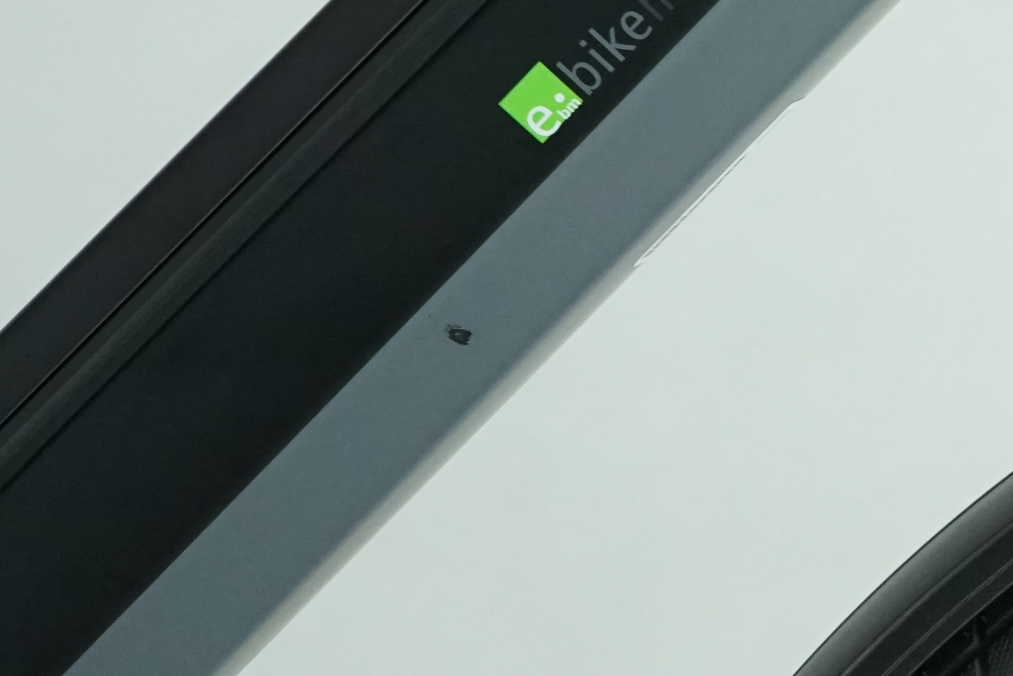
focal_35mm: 113
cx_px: 1646
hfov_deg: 16.1
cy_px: 178
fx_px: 3180
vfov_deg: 12.1
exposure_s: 1/200
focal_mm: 32
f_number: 8
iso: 2500
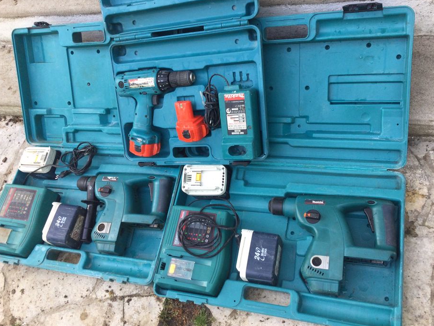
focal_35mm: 34
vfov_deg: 41.8
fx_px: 426
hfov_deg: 53.9
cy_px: 153
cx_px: 225
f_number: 2.4
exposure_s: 1/100
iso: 40
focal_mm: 3.3
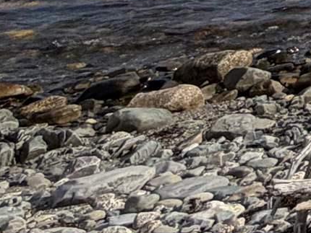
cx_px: 935
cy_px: -415
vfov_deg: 11.0
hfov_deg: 11.4
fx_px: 899
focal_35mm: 100
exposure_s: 1/1464
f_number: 2.2
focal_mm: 2.22
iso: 20
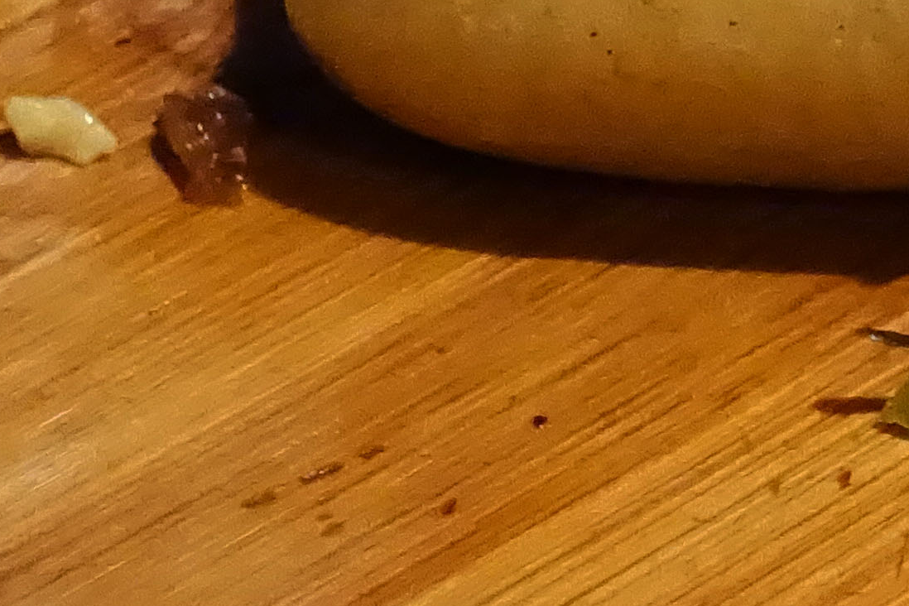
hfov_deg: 7.5
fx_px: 6918
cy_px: 35
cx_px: 1067
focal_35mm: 274
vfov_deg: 5.0
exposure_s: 1/640
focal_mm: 20.25
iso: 6400
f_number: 2.8
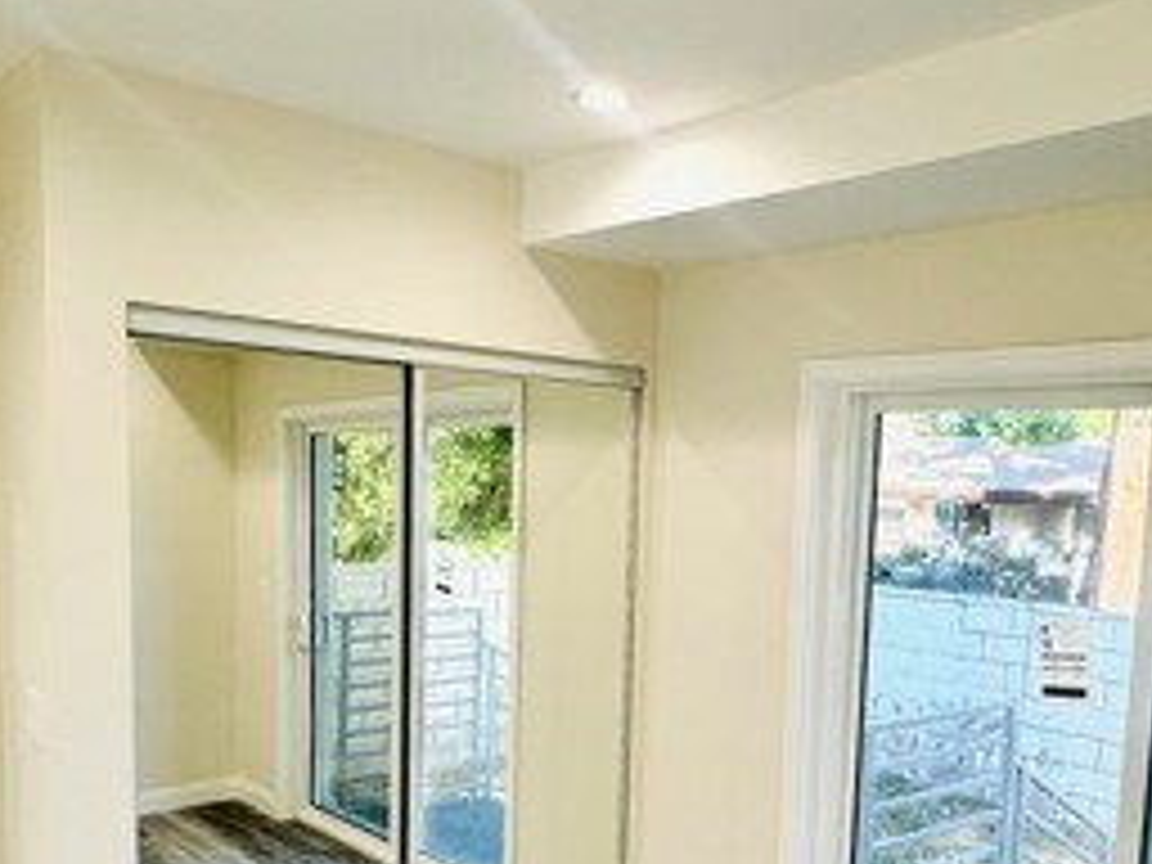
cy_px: 621
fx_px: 1165
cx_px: 684
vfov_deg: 39.8
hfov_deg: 52.3
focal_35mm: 35
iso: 64
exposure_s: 1/120
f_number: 2.2
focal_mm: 2.22
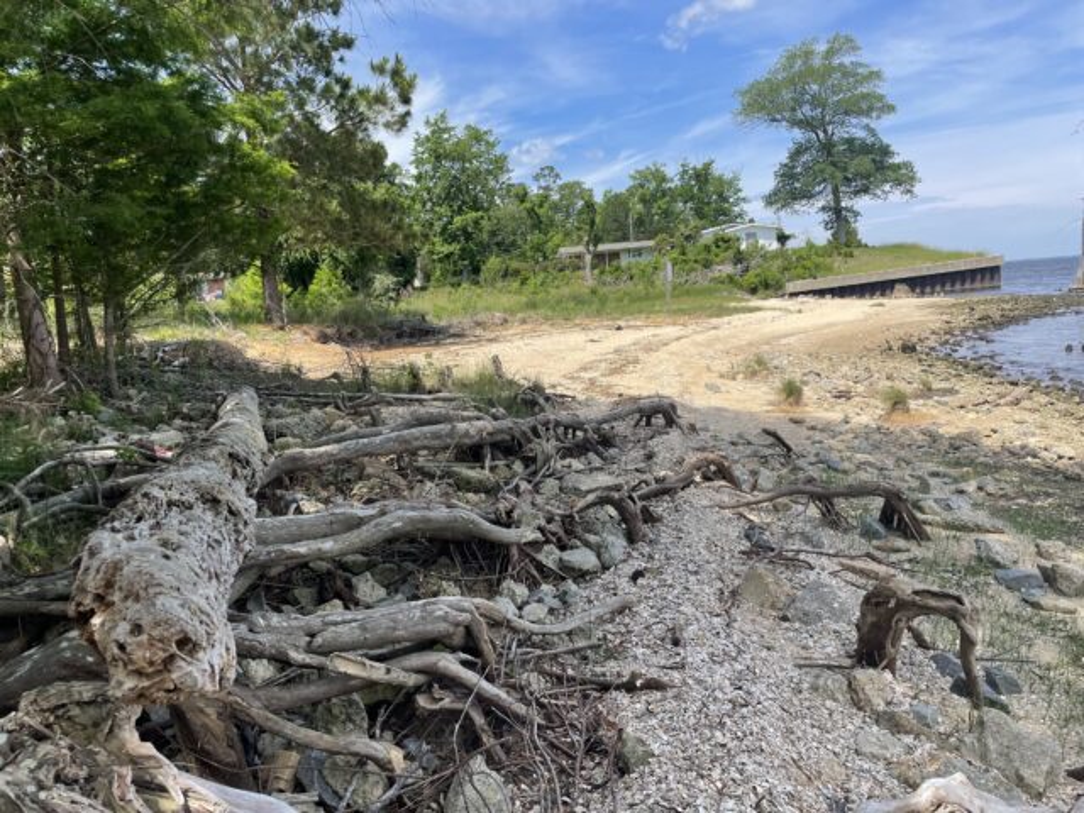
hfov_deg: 67.3
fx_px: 814
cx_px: 542
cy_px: 406
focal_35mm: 26
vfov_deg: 53.1
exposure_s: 1/2304
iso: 32
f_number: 1.6
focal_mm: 4.2
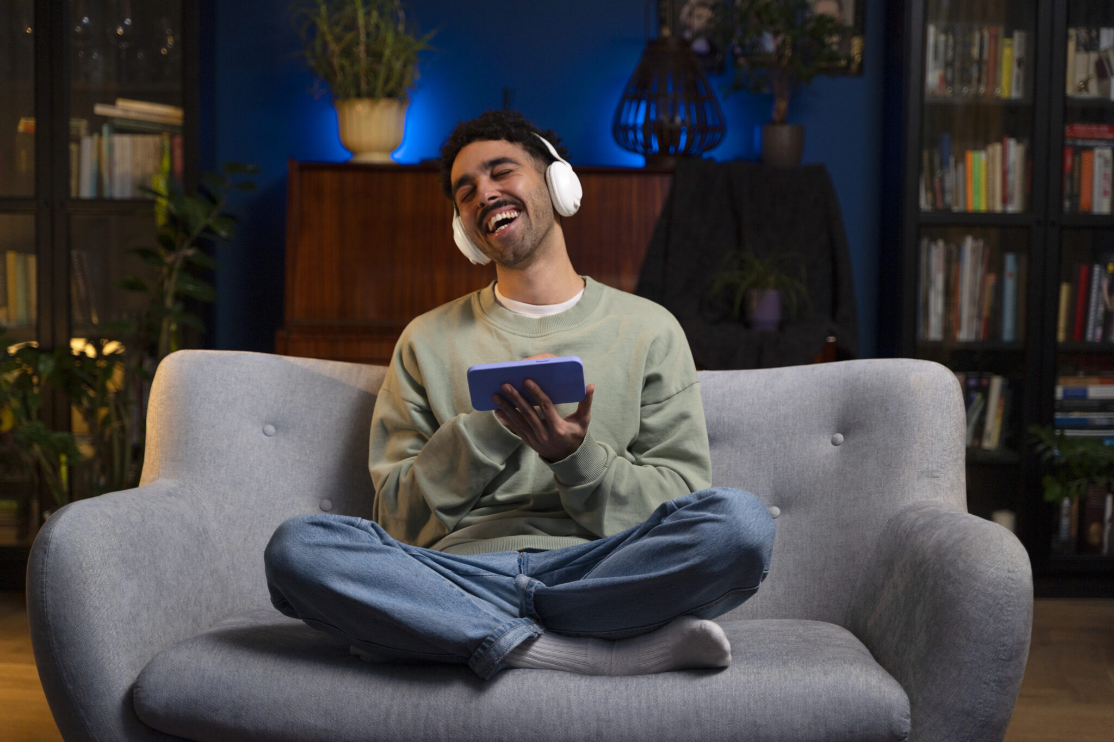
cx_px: 557
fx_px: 1856
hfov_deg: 33.4
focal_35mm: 60
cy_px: 371
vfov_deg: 22.6
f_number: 3.2
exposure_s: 1/160
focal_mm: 60
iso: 400
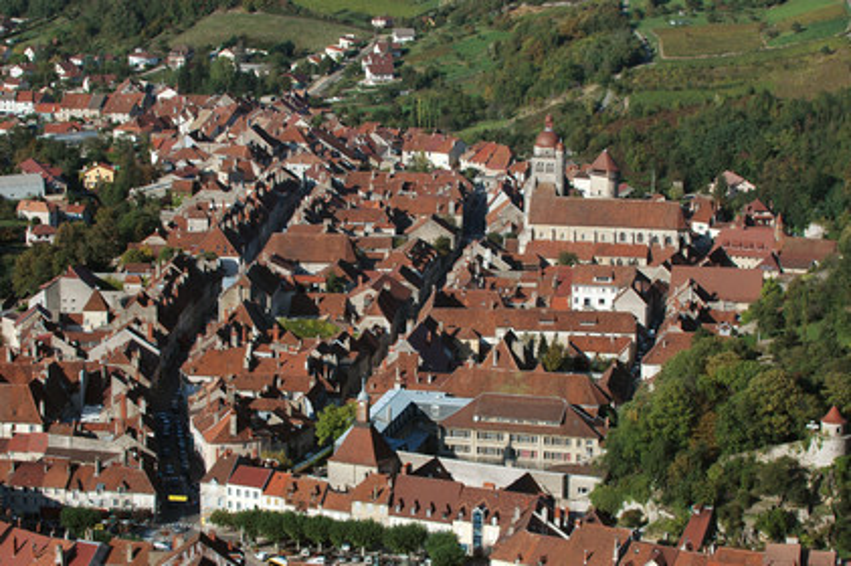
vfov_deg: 12.2
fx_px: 2657
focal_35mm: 112
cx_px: 426
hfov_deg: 18.2
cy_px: 283
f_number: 9
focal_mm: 75
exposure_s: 1/125
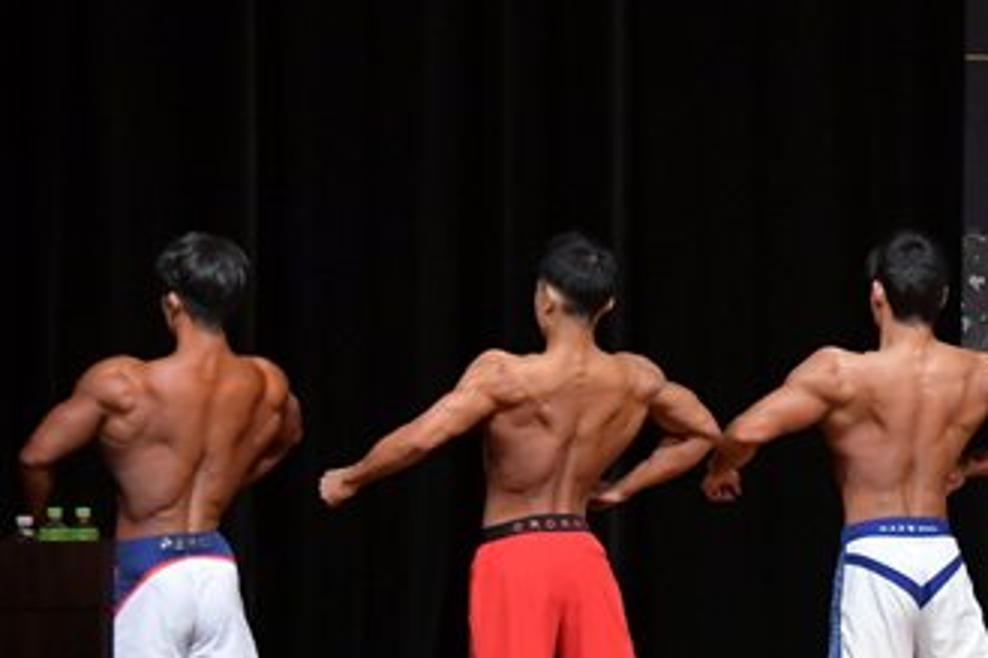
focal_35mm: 353
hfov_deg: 5.8
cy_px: 309
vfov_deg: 3.9
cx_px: 947
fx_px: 9683
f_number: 5.6
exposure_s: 1/400
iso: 5000
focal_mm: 100
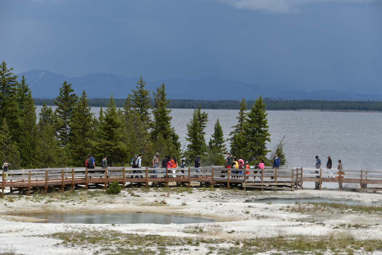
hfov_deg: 15.2
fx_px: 1433
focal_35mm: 135
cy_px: 128
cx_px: 191
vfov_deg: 10.2
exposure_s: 1/320
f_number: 9
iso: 100
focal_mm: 135
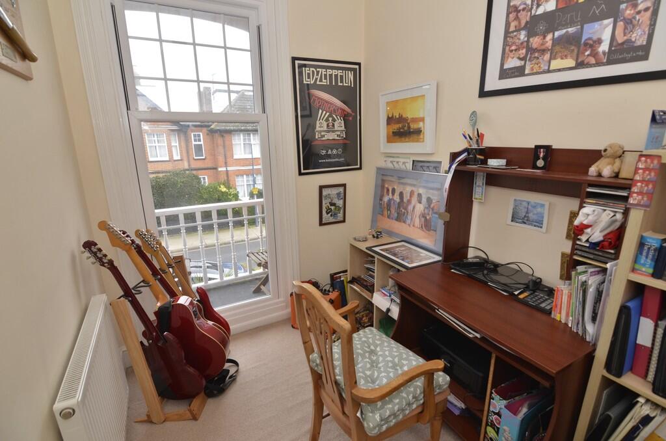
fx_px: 305
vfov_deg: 71.8
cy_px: 220
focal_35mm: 16
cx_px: 333
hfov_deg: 95.1
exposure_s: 1/60
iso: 800
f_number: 5
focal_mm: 11
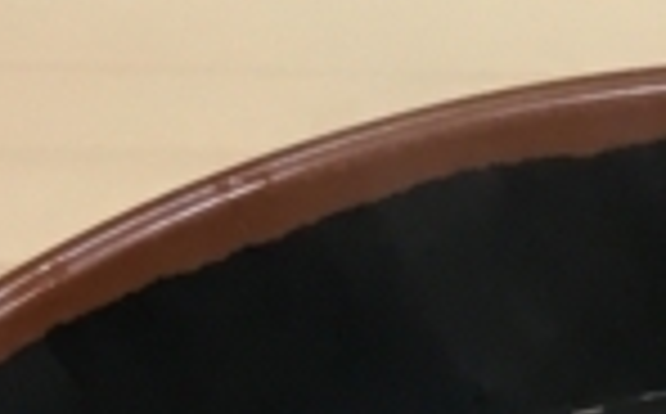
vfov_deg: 5.6
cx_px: 1557
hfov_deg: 9.0
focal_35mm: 213
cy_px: 1418
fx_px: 3860
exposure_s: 1/33
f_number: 2.2
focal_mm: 4.15
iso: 40
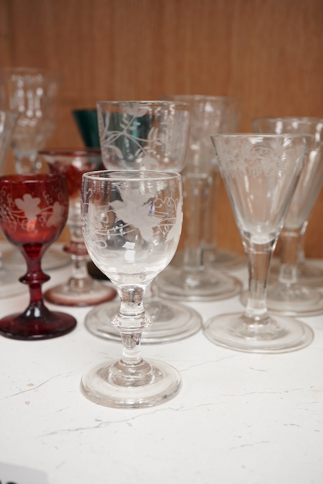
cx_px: 162
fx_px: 606
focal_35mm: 45
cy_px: 242
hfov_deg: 29.9
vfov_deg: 43.6
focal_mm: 30
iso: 1250
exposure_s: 1/125
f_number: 8
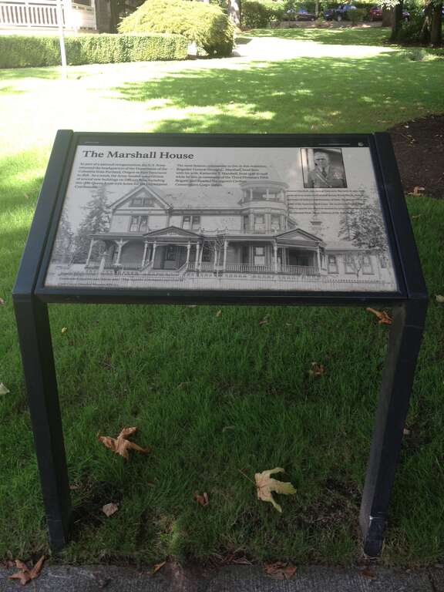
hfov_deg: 40.7
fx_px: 599
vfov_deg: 52.6
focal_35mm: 35
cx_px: 222
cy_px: 296
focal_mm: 4.28
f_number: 2.4
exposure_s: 1/130
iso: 50
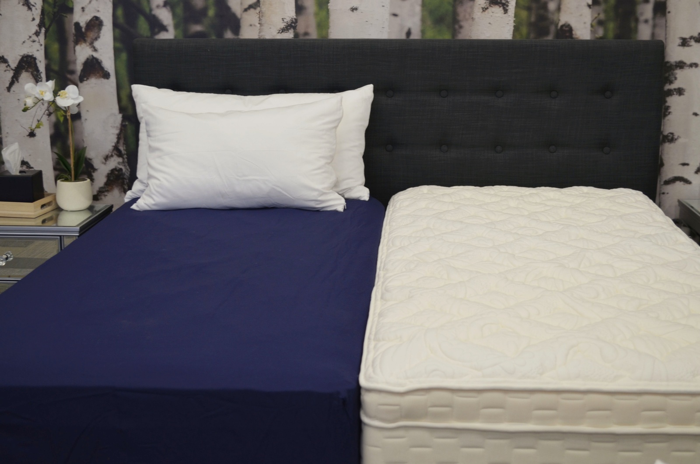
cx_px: 350
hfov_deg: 37.9
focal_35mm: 52
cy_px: 232
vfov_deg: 25.6
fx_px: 1019
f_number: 5
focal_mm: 35
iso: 400
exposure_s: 1/40
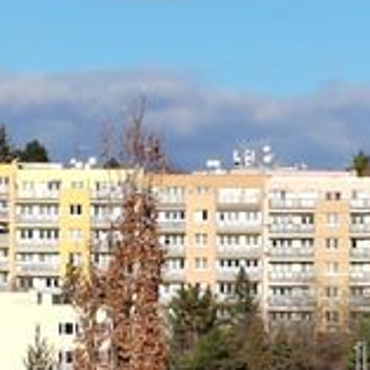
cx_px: 271
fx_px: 3362
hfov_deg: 6.3
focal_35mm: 278
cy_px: 467
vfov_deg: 6.3
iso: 100
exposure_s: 1/1504
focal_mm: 5.52
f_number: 1.9
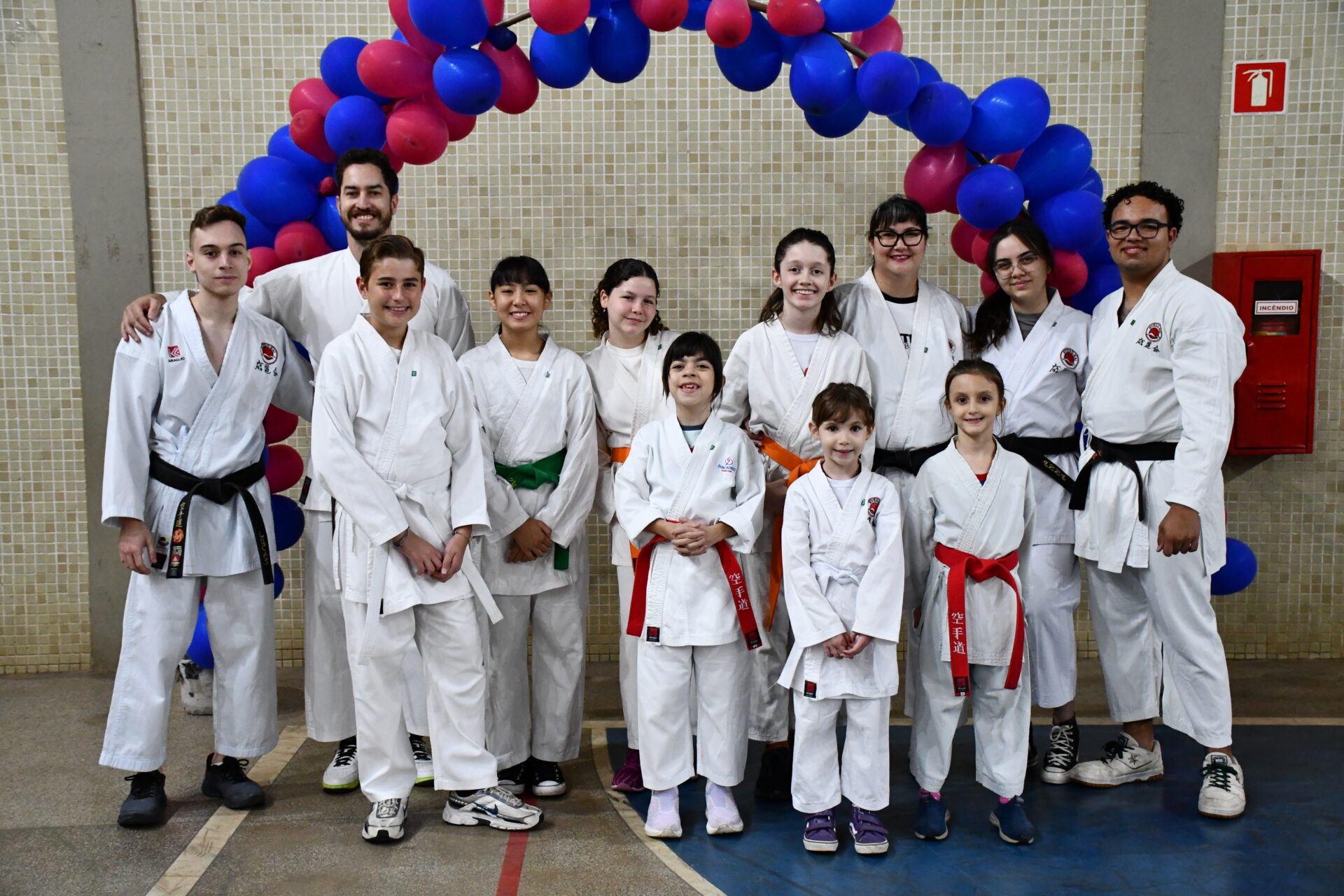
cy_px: 448
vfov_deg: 29.9
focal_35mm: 45
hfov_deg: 43.6
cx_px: 672
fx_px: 1680
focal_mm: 30
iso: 3200
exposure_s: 1/100
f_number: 4
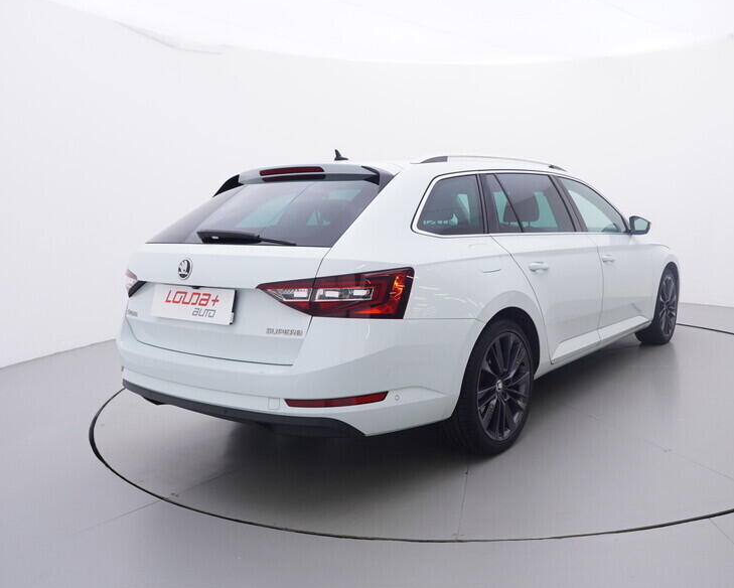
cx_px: 483
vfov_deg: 49.0
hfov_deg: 58.1
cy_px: 283
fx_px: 645
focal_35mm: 30
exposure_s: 1/80
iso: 200
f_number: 5
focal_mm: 15
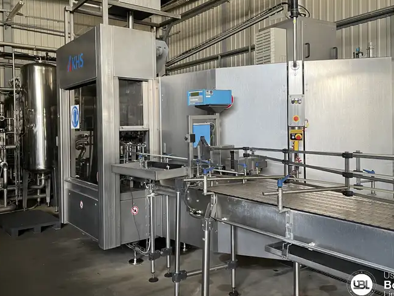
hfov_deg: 56.8
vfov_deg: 44.1
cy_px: 127
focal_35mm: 32
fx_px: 364
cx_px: 195
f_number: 1.6
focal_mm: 4.2
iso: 400
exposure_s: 1/60
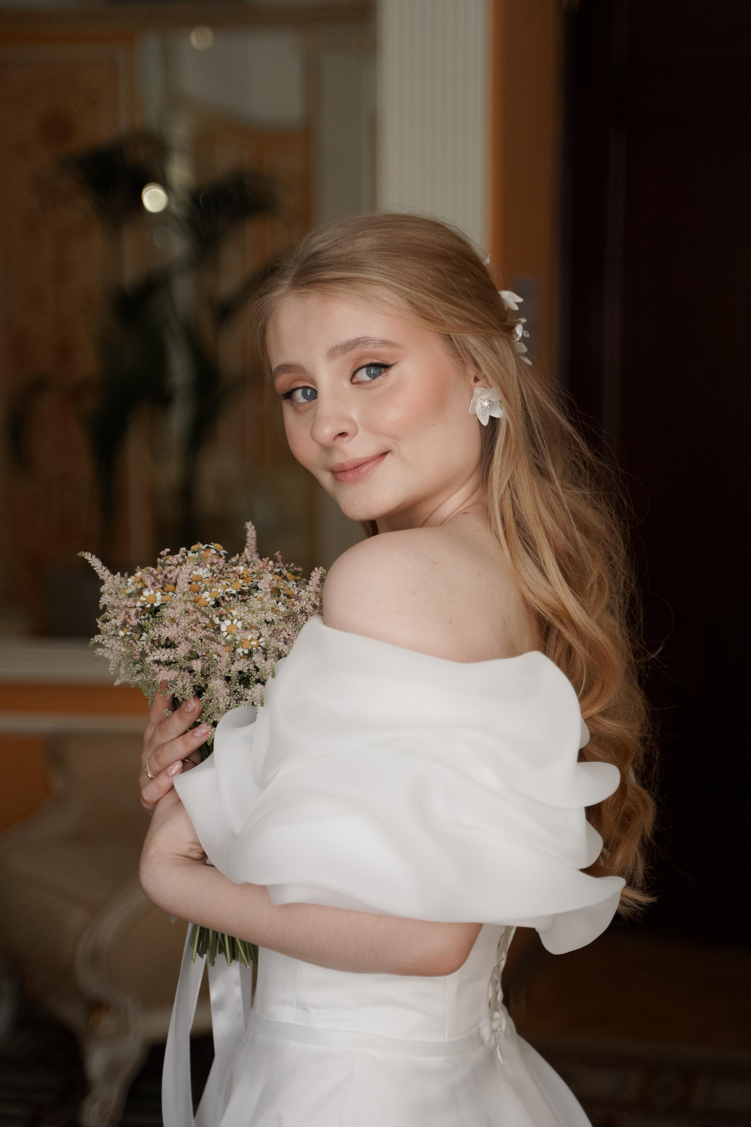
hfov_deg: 21.9
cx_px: 376
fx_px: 1940
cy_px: 564
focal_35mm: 62
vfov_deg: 32.4
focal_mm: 62
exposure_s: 1/2000
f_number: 2.8
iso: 1000
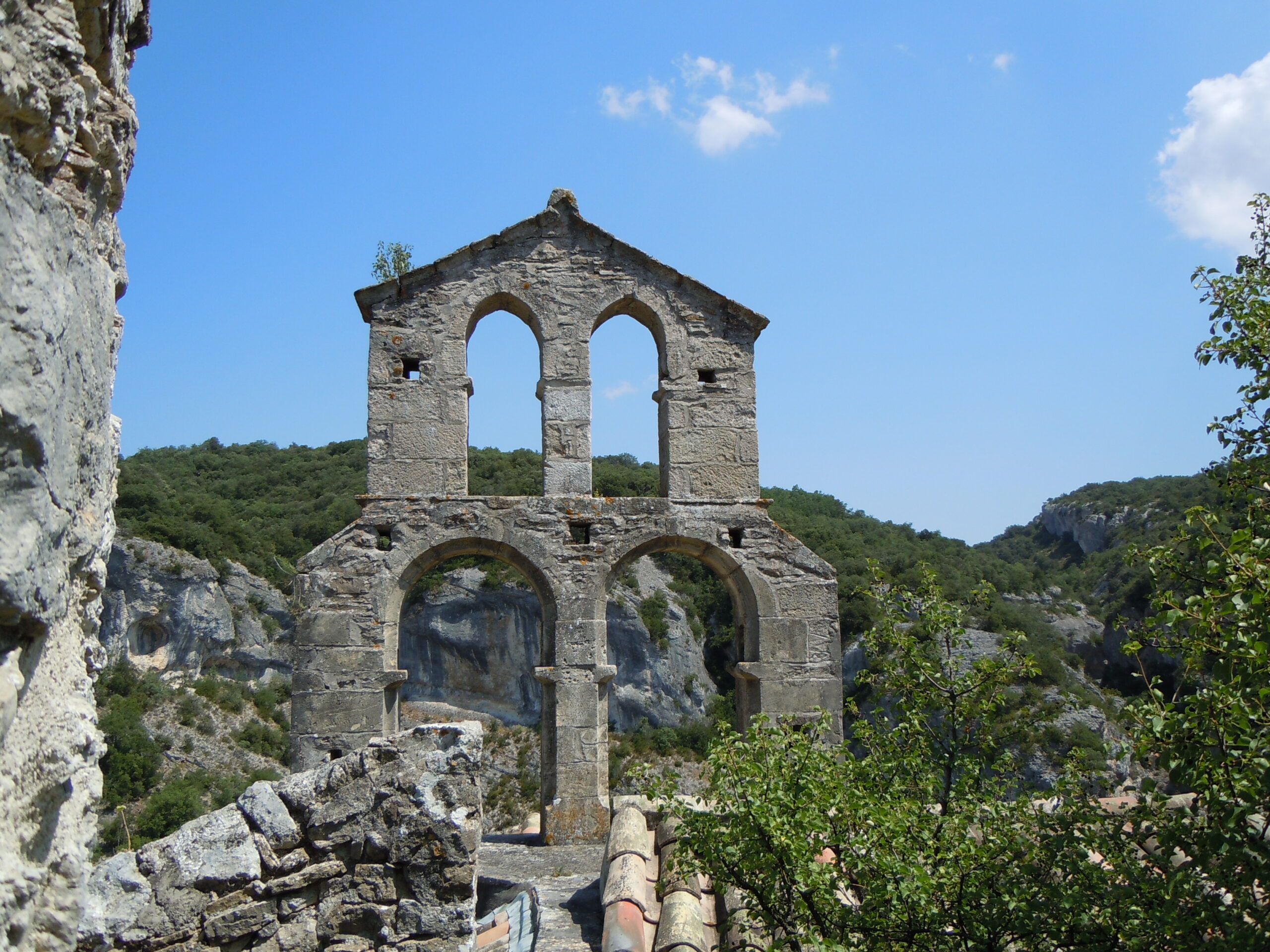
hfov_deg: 60.0
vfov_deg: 46.8
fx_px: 1101
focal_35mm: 30
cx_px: 635
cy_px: 476
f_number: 3.5
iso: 100
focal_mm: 5.4
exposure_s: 1/1000
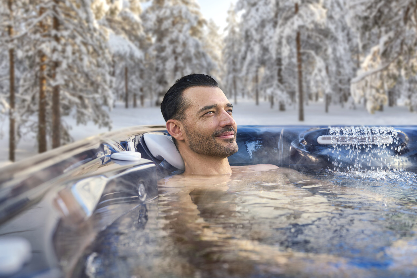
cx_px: 208
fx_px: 579
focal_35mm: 50
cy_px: 139
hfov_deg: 39.6
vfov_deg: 27.0
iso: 100
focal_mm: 50
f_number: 2.8
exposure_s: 1/250
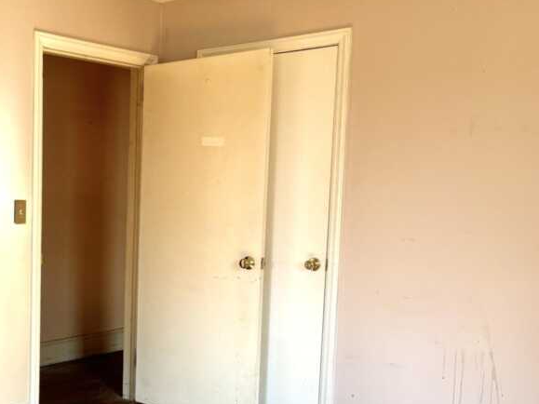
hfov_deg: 38.8
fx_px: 716
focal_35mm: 46
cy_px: 259
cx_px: 70
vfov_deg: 31.3
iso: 100
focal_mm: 5.96
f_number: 1.6
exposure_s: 1/121
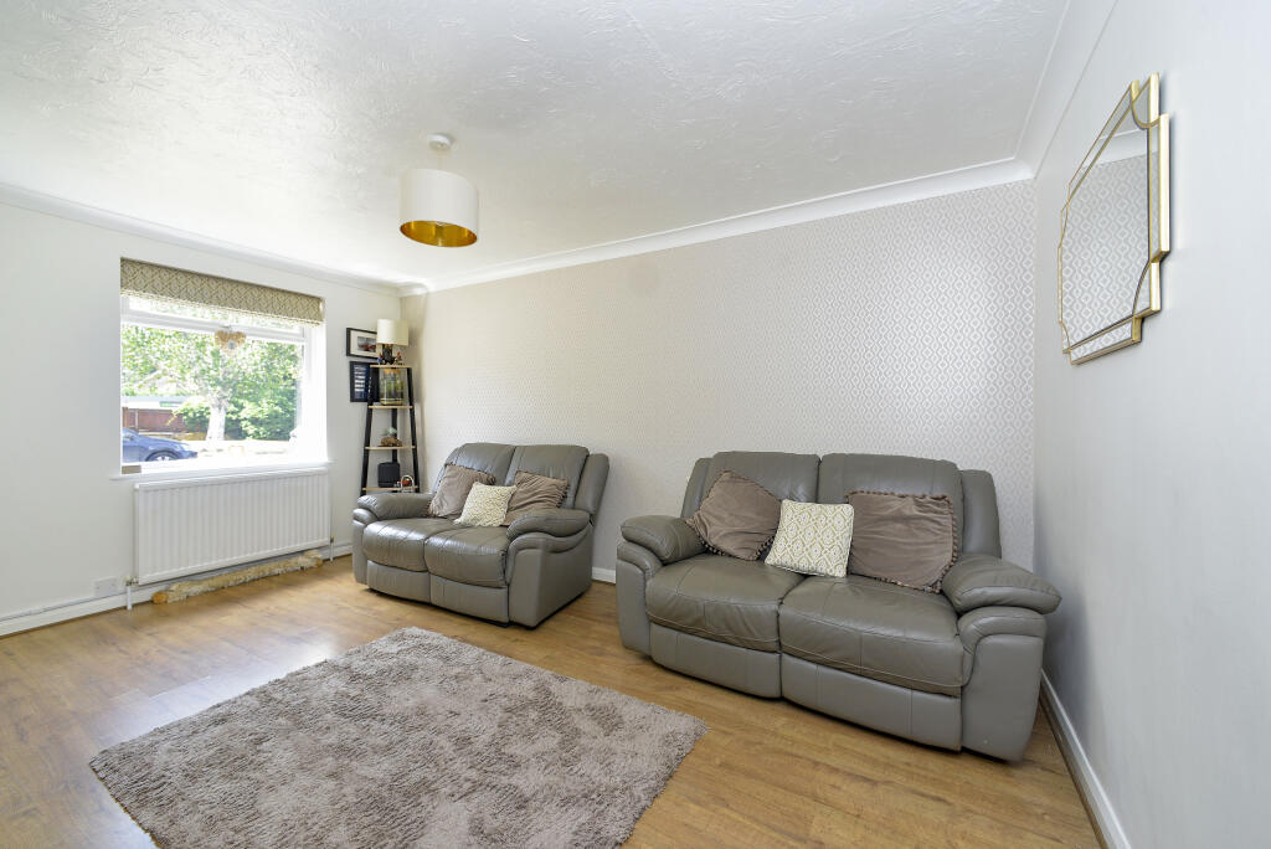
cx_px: 636
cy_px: 424
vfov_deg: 81.3
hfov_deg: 104.2
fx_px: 495
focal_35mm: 14
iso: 400
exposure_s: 1/20
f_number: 7.1
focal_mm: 14
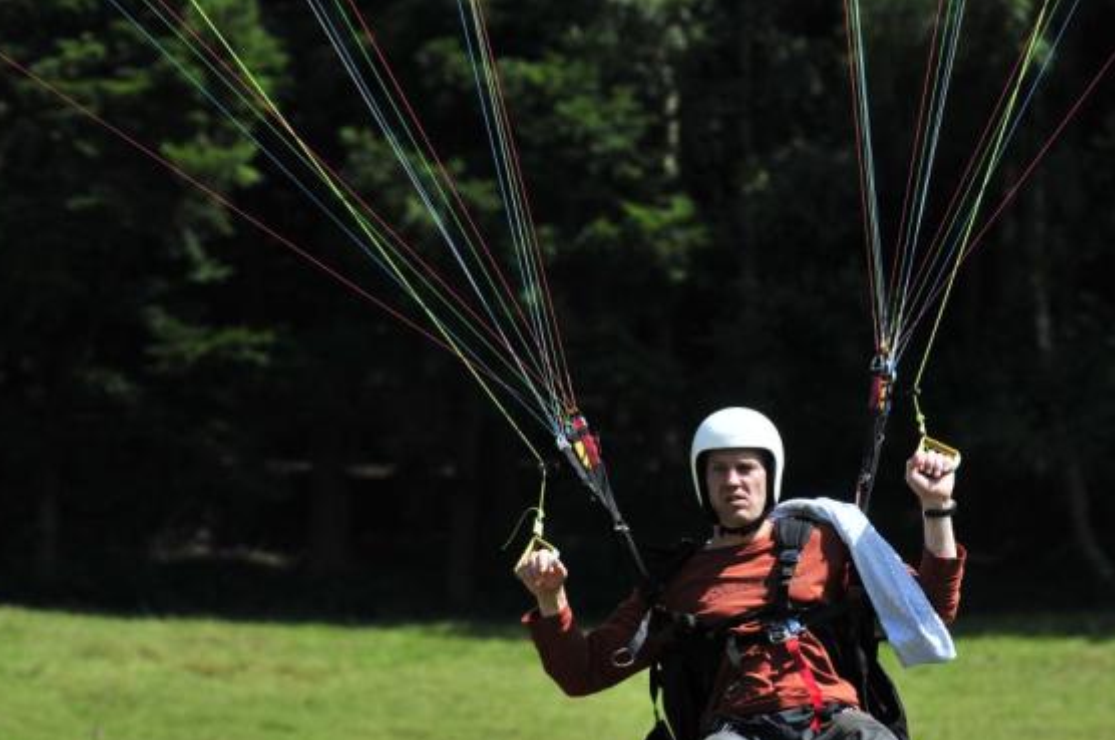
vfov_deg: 2.9
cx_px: 810
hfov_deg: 4.4
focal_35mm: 470
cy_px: 487
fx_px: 14536
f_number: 5.6
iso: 250
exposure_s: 1/1600
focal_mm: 170
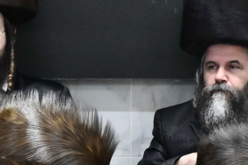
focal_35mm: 461
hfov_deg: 4.5
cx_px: 88
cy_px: 232
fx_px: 3174
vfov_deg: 3.0
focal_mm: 135
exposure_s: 1/125
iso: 3200
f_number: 5.6
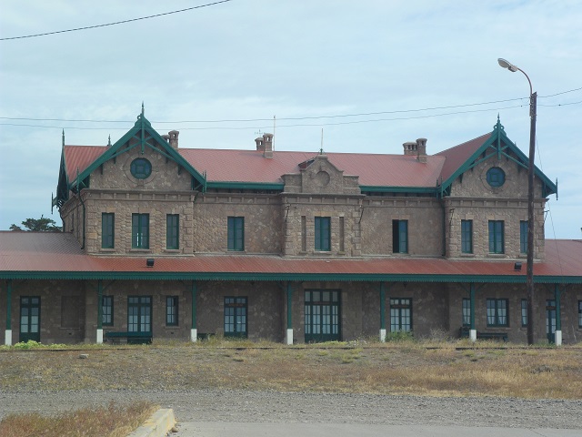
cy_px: 218
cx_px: 291
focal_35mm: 108
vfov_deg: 13.7
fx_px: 1816
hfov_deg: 18.2
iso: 80
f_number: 5
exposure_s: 1/500
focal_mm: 19.6
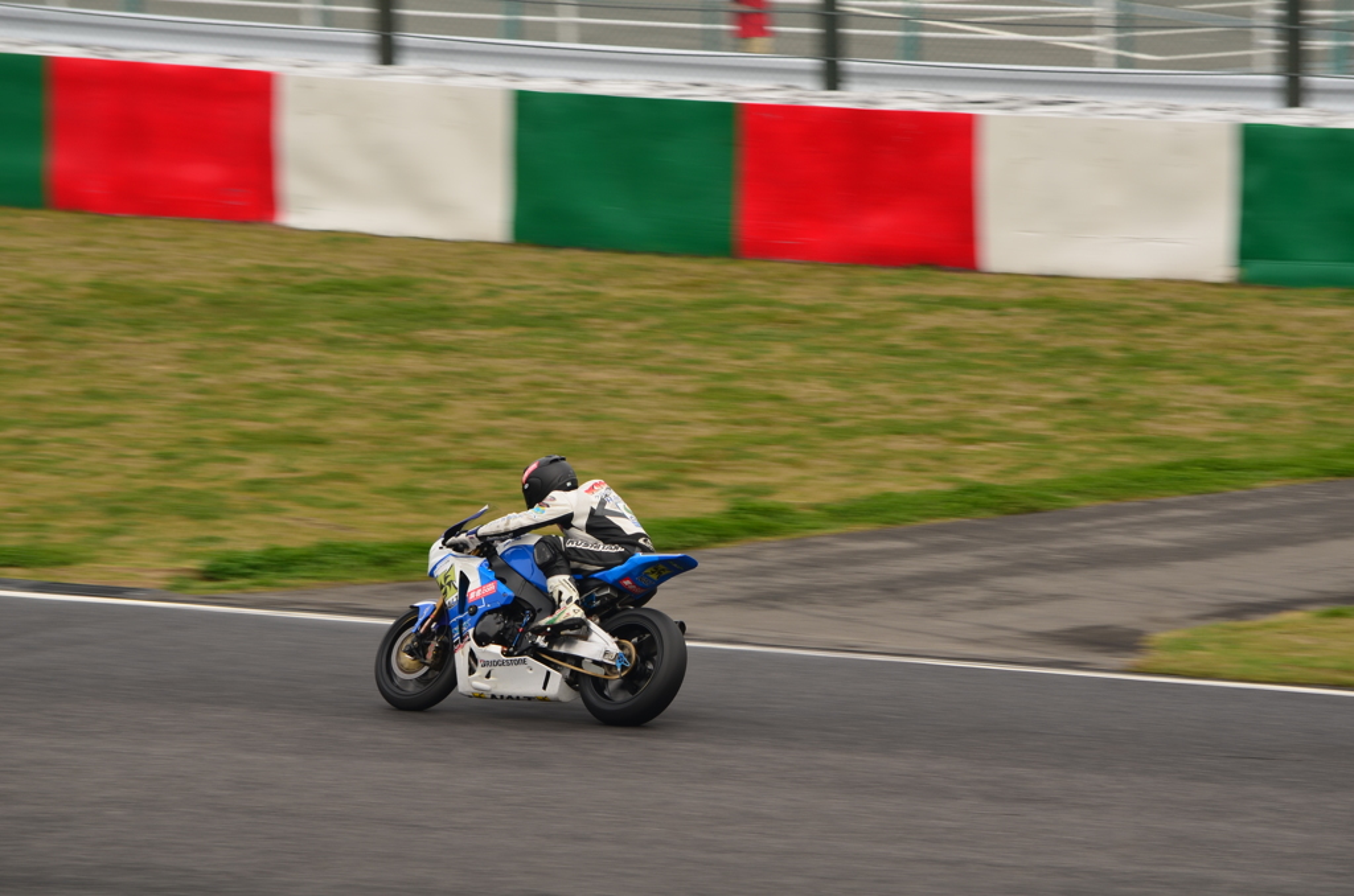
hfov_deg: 6.6
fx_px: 11822
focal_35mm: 315
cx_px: 677
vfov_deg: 4.3
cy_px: 448
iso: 100
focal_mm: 210
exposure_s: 1/250
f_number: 9
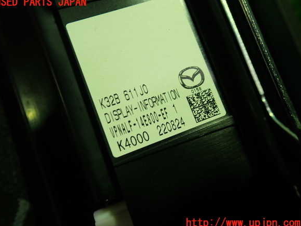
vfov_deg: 45.4
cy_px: 113
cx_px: 148
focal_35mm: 31
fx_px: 269
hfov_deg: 58.4
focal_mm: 5.4
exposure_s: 1/60
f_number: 2.3
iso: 160
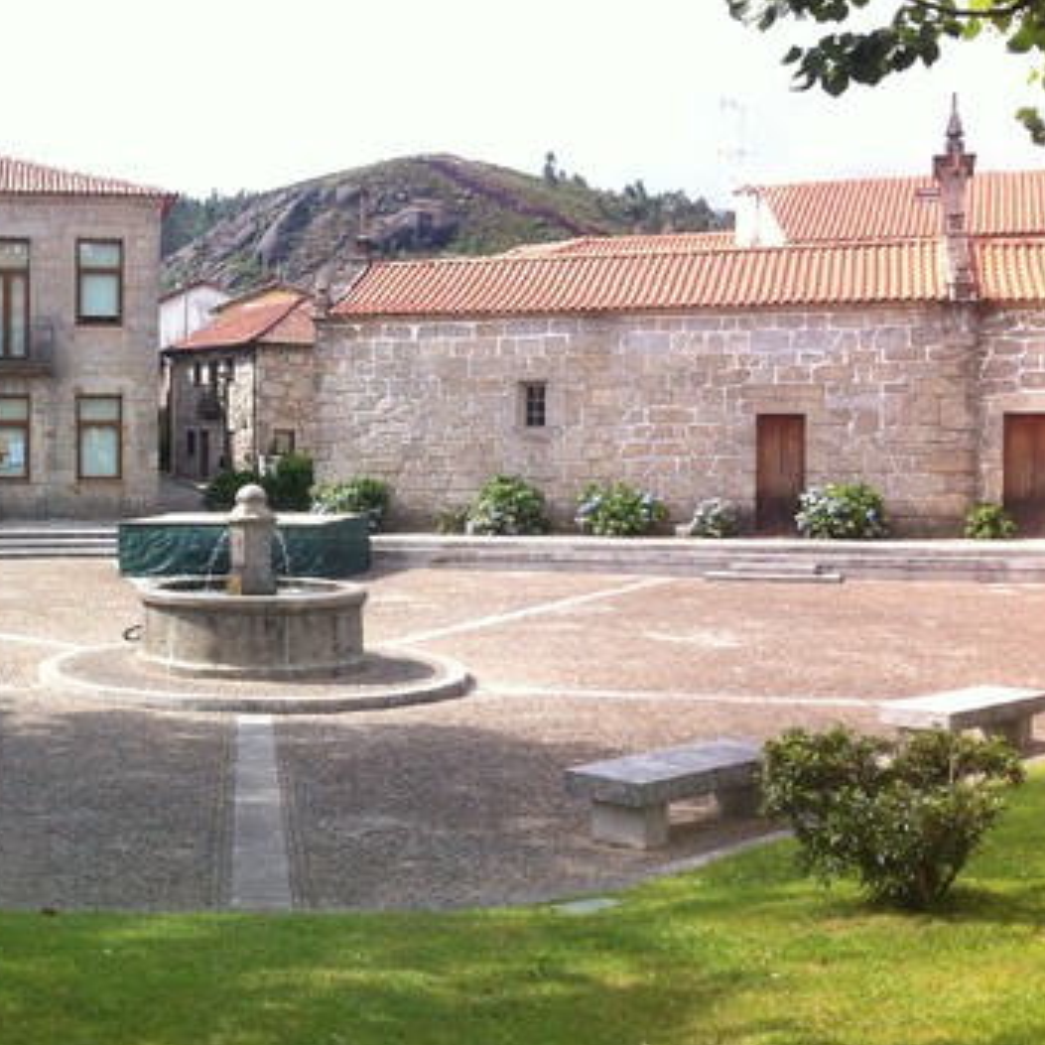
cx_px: 199
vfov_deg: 33.3
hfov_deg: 32.4
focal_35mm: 51
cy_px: 451
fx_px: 1742
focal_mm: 3.85
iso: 80
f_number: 2.8
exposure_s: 1/548
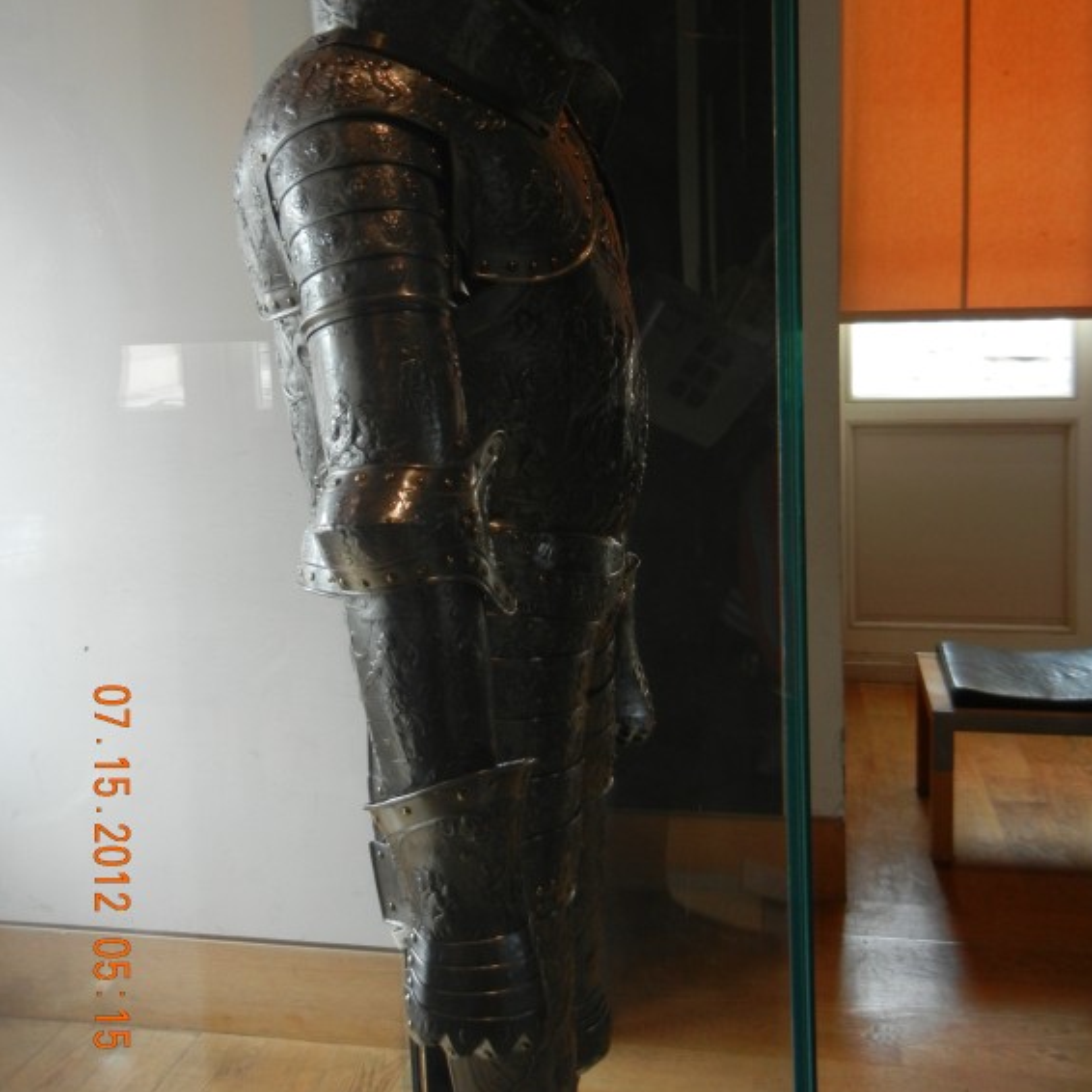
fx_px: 1285
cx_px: 552
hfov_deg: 46.0
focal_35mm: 36
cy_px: 399
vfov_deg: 45.6
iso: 304
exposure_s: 1/73.5
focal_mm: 5.4
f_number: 3.5
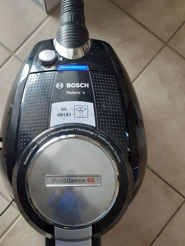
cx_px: 79
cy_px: 138
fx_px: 221
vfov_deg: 58.2
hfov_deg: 45.3
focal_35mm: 31
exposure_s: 1/50
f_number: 1.9
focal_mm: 3.6
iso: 160
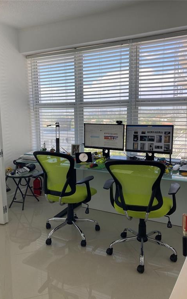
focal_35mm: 30
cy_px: 151
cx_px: 84
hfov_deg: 41.8
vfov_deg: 62.9
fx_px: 245
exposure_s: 1/121
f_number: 1.8
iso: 20
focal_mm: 3.99
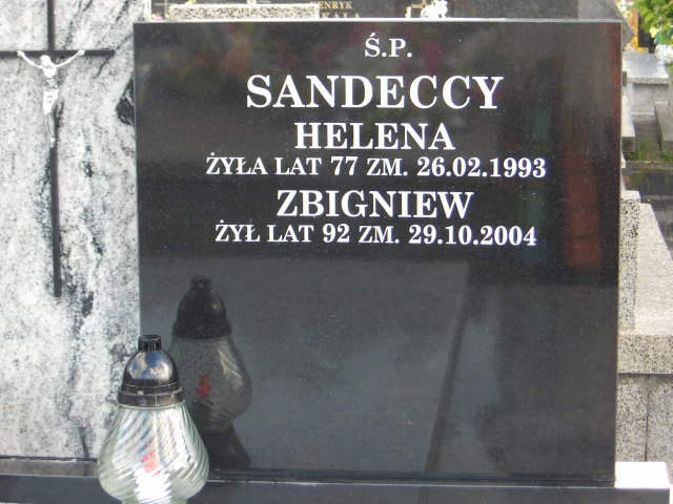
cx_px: 336
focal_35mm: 108
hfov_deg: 18.2
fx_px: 2100
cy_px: 252
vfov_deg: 13.7
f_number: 6.6
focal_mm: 19.6
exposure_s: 1/54
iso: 177
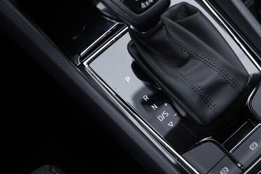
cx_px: 207
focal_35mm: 58
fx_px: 420
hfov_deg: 33.5
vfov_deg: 23.4
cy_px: 73
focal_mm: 24
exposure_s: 1/40
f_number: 2.8
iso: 200
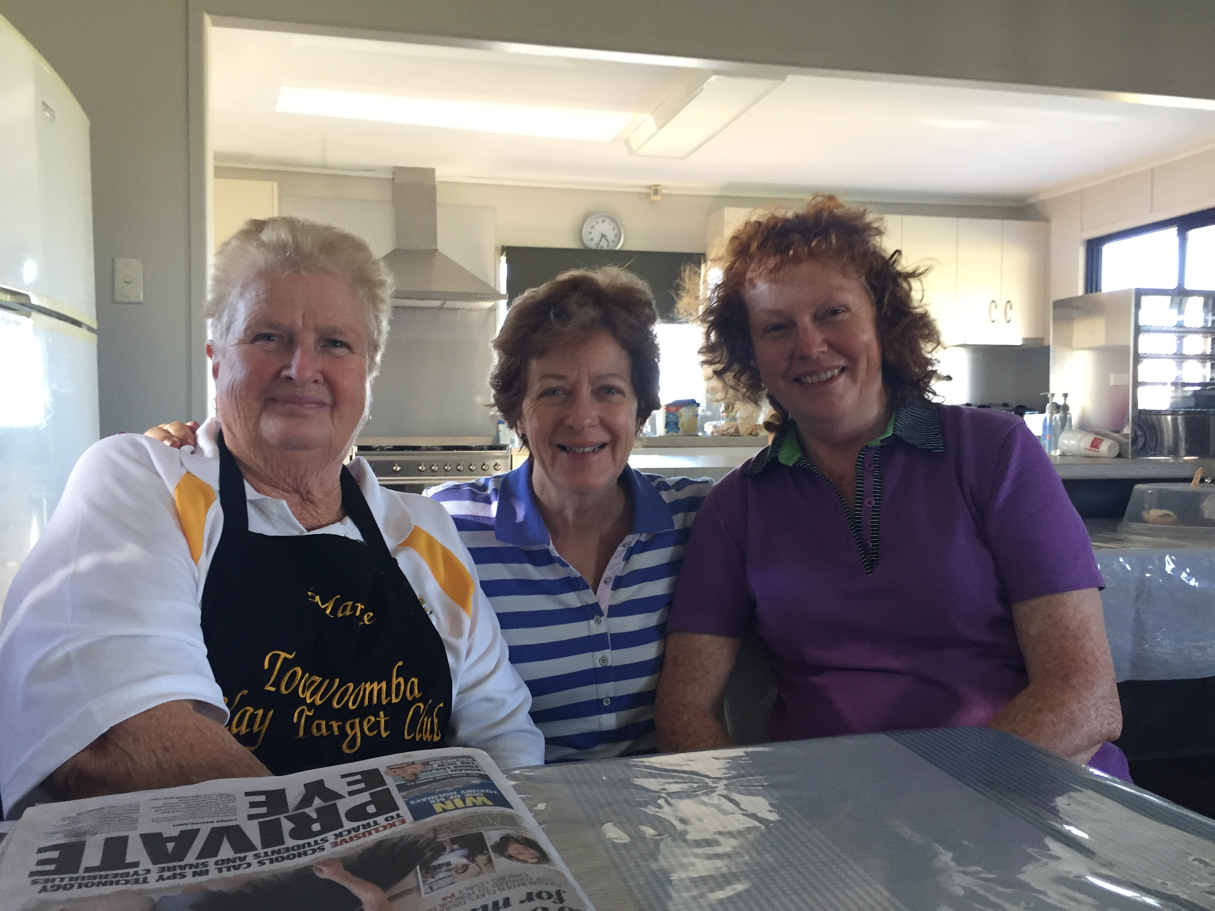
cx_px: 608
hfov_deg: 61.7
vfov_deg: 48.2
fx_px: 1018
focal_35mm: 29
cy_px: 456
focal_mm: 4.15
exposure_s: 1/33
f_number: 2.2
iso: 64
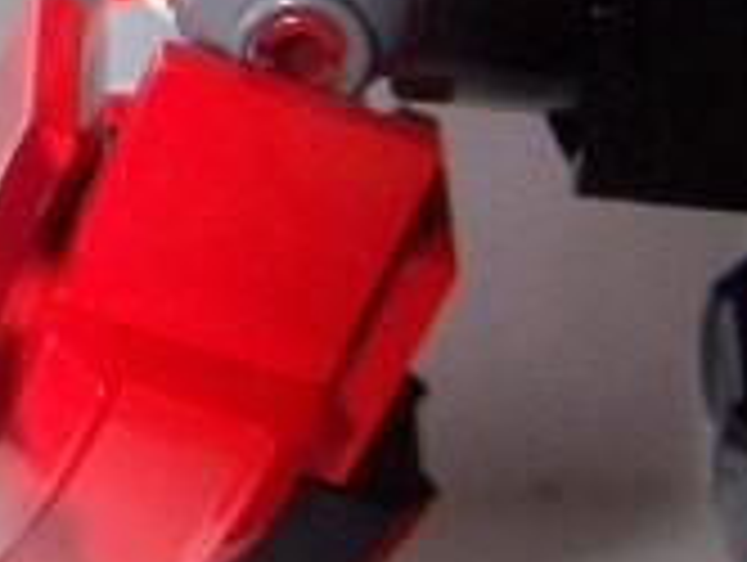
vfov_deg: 10.0
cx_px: -232
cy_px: -182
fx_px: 3155
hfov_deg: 13.0
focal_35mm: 146
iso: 80
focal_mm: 6.3
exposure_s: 1/60
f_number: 2.8
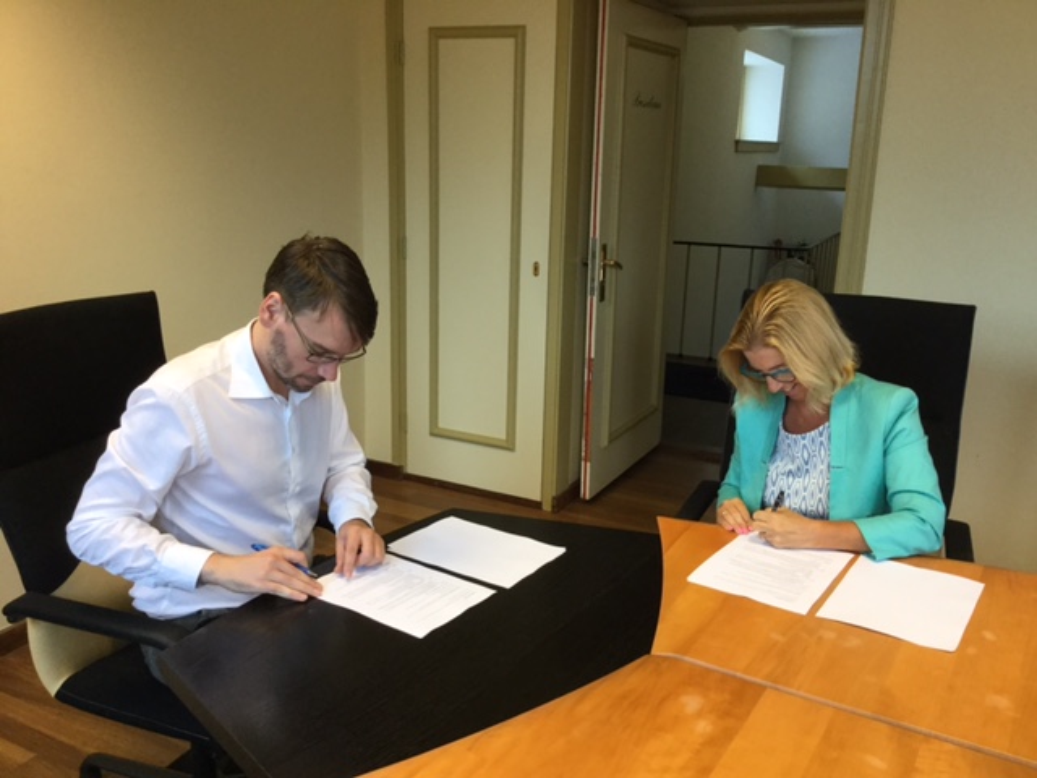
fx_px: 929
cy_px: 389
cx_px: 518
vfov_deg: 45.4
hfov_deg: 58.4
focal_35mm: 31
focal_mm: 3.3
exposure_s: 1/33
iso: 50
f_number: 2.4
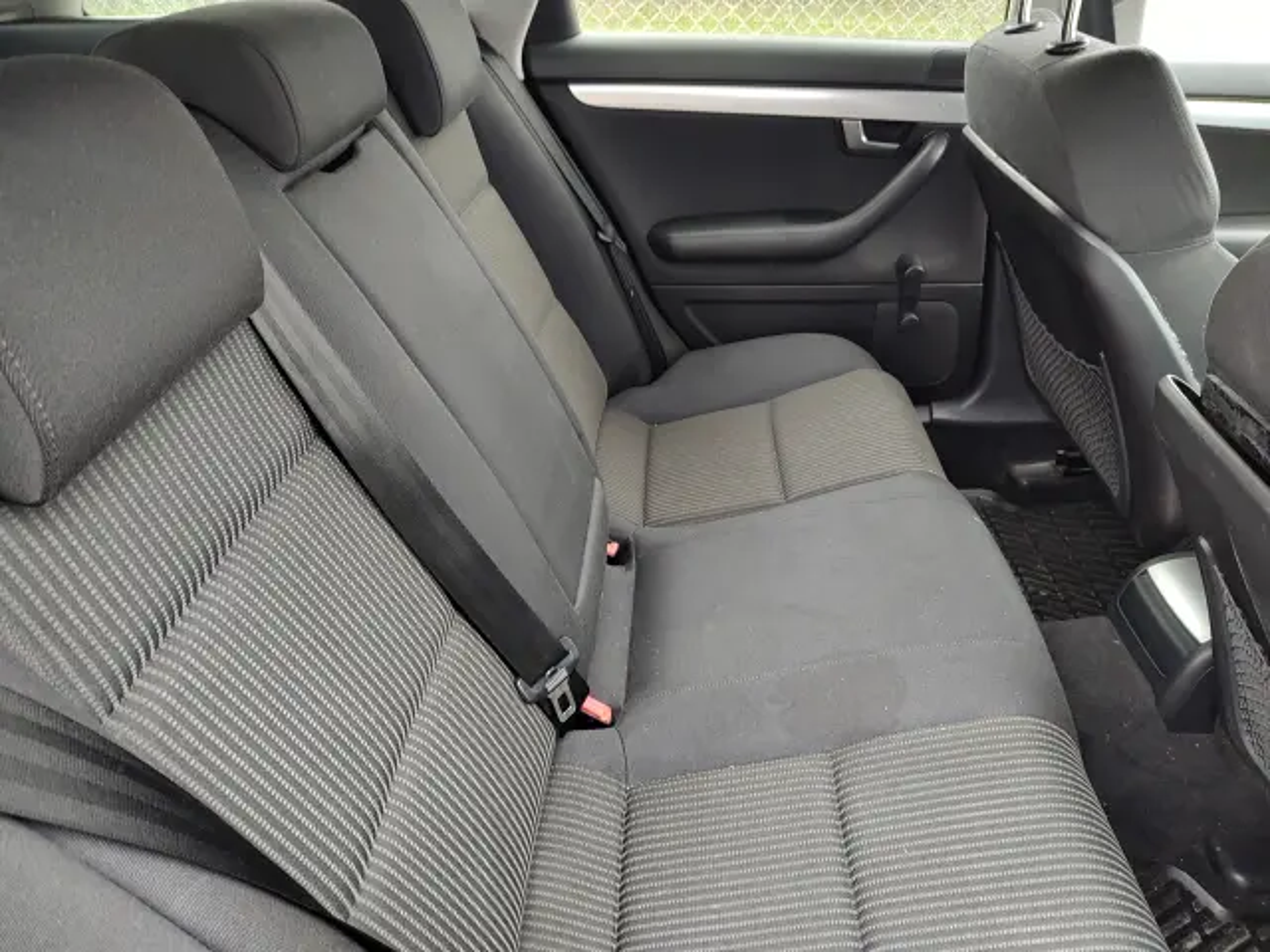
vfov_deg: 58.9
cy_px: 476
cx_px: 635
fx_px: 844
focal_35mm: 23
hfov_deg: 73.9
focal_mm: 5.56
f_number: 1.8
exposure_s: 1/33.3
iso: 863
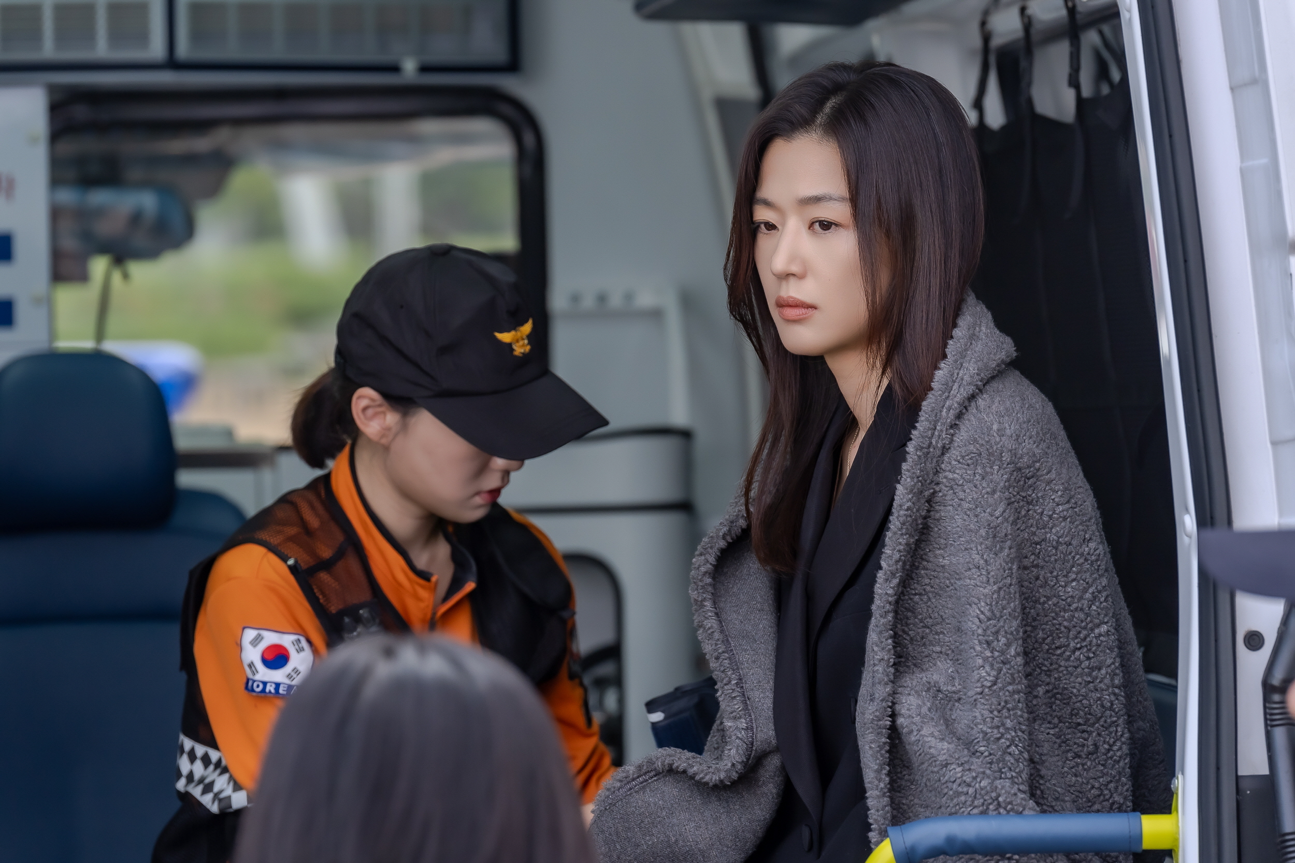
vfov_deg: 6.9
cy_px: 432
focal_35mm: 200
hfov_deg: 10.3
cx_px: 648
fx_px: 7192
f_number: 5.6
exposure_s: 1/320
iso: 500
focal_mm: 200
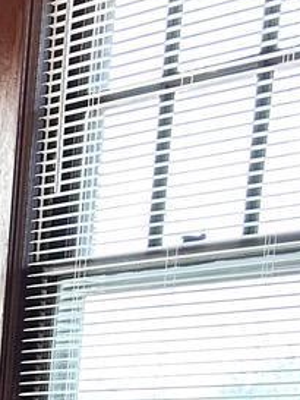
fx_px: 1559
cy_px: 778
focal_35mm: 135
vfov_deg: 12.9
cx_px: -503
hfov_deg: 9.4
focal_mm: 6.86
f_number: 1.78
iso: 125
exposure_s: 1/60
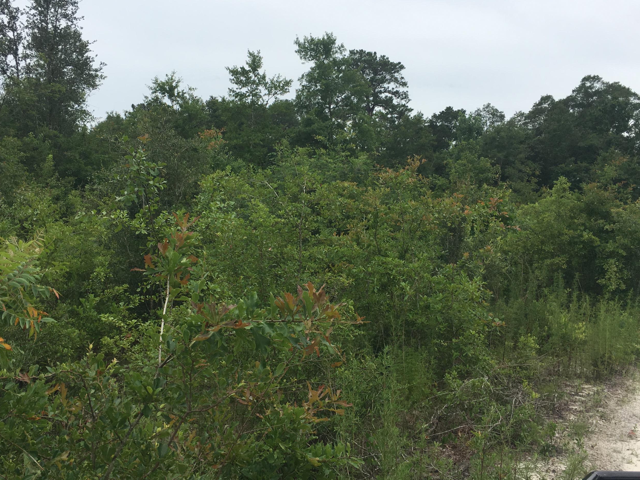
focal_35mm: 35
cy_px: 222
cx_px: 301
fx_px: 647
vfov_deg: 40.7
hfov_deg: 52.6
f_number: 2.2
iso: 25
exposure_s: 1/1131
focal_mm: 4.15
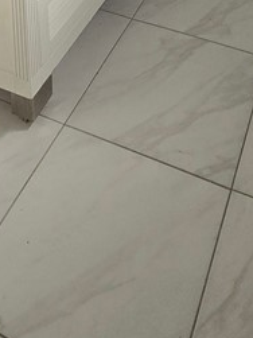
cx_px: 114
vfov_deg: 22.4
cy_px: -261
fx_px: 517
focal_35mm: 53
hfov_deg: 27.5
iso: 50
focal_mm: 2.2
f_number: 2.2
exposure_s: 1/356
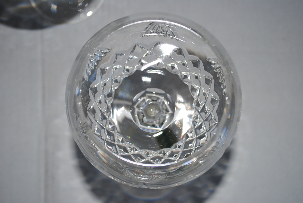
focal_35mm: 57
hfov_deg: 35.0
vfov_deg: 23.8
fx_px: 480
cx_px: 152
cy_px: 102
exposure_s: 1/15
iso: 100
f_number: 5
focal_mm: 38
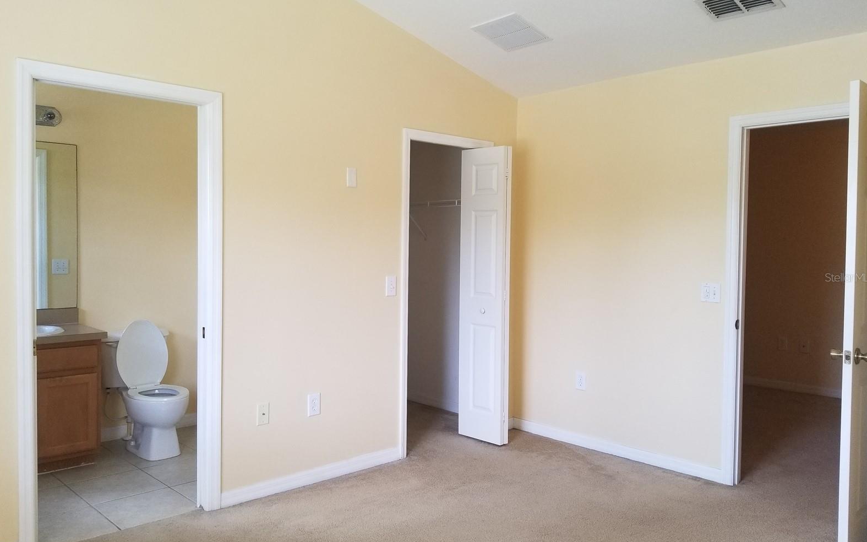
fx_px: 662
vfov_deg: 44.5
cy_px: 277
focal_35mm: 28
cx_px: 437
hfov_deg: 66.5
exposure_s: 1/60
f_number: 1.7
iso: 125
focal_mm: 4.25
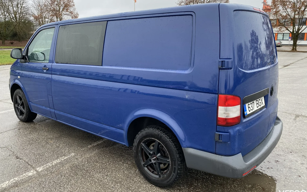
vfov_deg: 44.4
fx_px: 234
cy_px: 81
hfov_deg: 66.5
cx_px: 152
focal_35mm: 28
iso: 80
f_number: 1.8
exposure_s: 1/122
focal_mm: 4.25
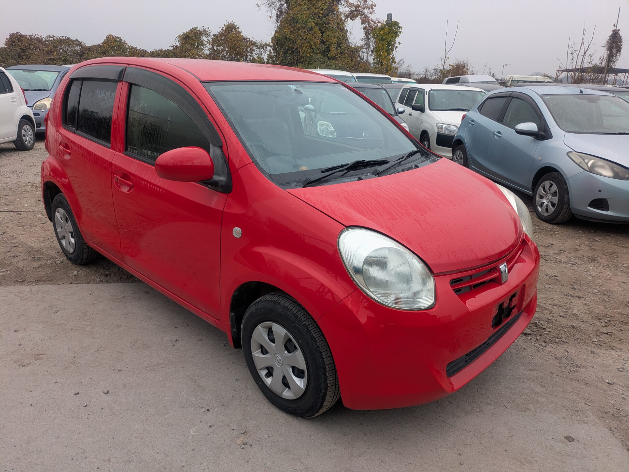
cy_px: 236
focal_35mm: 25
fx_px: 454
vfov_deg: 54.9
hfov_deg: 69.4
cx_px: 314
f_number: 1.89
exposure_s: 1/543
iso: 49
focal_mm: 5.43
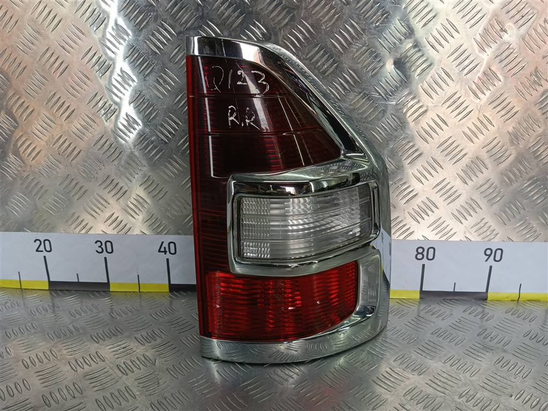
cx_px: 274
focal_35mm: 27
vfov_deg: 51.4
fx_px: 427
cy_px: 206
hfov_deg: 65.3
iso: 76
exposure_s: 1/100
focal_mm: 4.11
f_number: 1.6
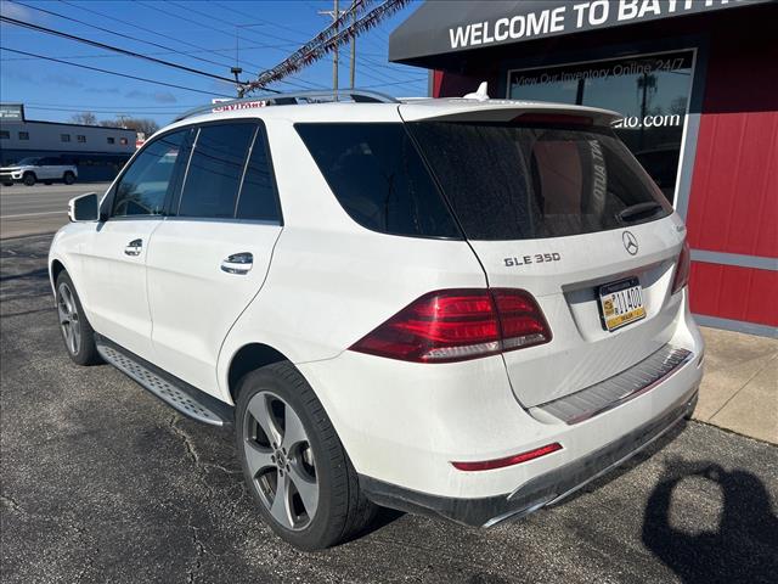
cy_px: 292
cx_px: 389
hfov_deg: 67.3
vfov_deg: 53.1
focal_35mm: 26
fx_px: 584
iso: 50
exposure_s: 1/12658
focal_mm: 5.7
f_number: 1.5
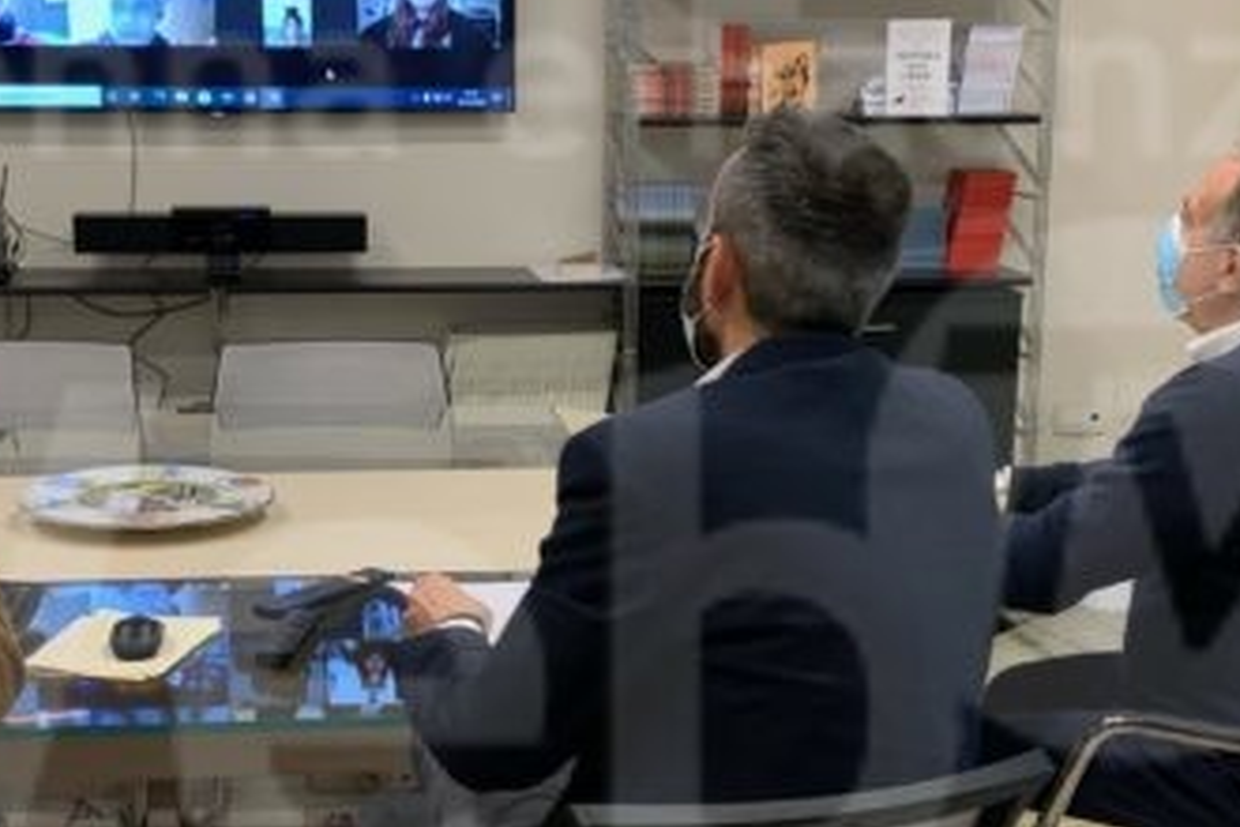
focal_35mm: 57
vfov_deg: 23.8
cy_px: 432
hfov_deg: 34.9
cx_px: 466
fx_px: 1963
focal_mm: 4.25
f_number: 1.8
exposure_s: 1/60
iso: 250
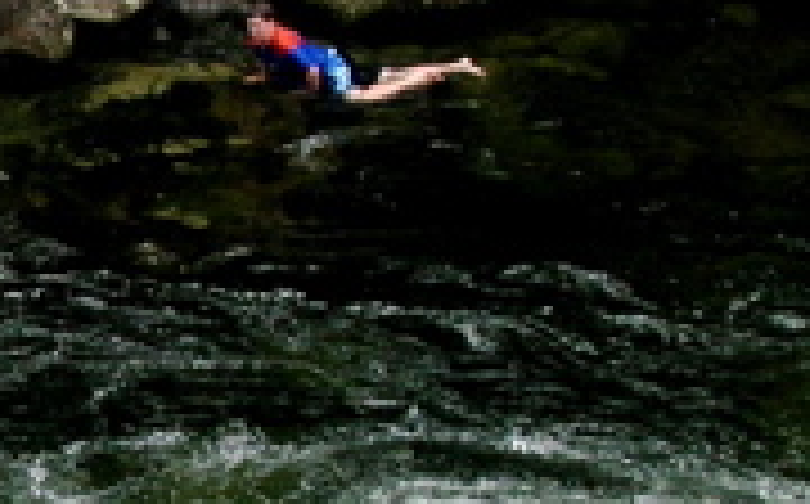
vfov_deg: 10.0
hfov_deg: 14.8
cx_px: -418
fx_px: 2888
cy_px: 270
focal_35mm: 131
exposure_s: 1/148
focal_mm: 6
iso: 50
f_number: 3.7
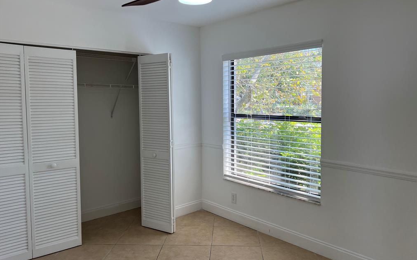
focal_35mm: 28
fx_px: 318
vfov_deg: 44.5
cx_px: 211
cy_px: 117
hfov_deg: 66.5
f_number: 1.5
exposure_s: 1/370
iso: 50
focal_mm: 5.7
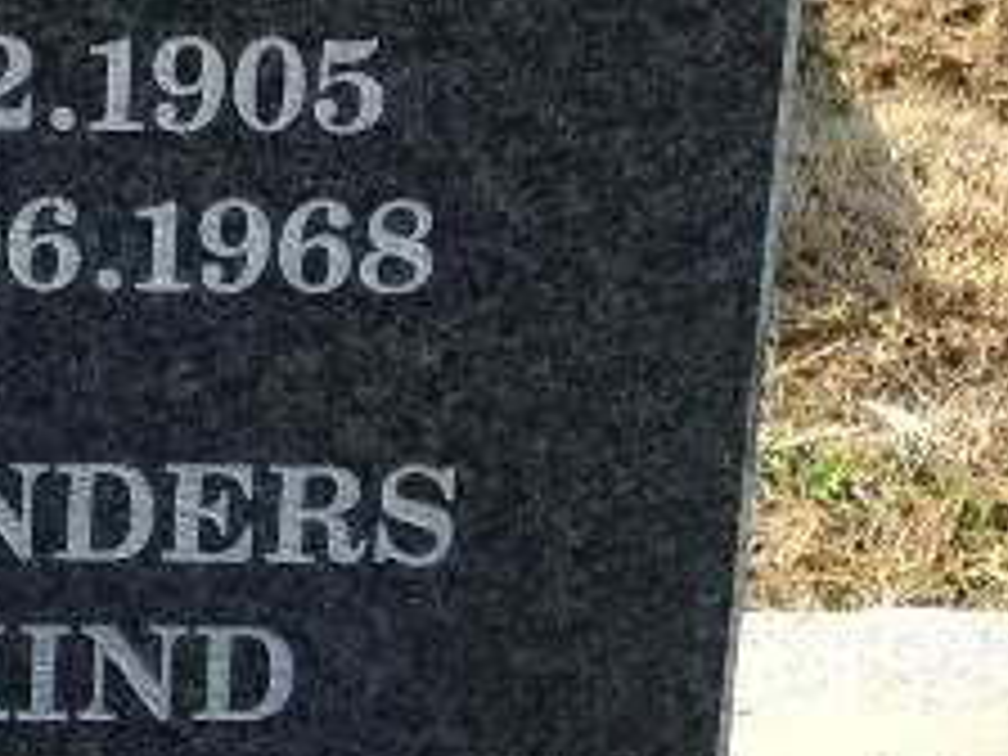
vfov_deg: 5.9
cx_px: -252
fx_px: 7309
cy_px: 140
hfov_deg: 7.8
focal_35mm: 251
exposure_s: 1/200
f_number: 4.4
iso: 100
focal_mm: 14.6
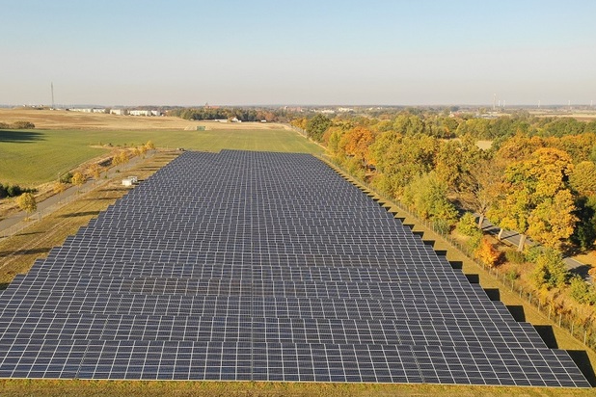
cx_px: 266
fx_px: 546
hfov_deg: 57.1
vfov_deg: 40.0
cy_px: 211
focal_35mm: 33
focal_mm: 10.26
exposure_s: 1/320
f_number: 5
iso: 100
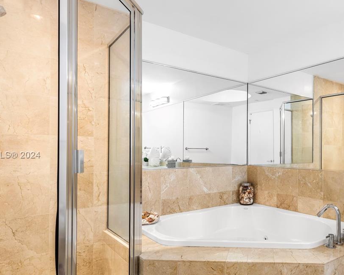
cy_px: 156
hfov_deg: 63.4
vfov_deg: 54.7
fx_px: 265
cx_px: 244
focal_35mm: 26
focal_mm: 14
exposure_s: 1/2
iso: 320
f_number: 8
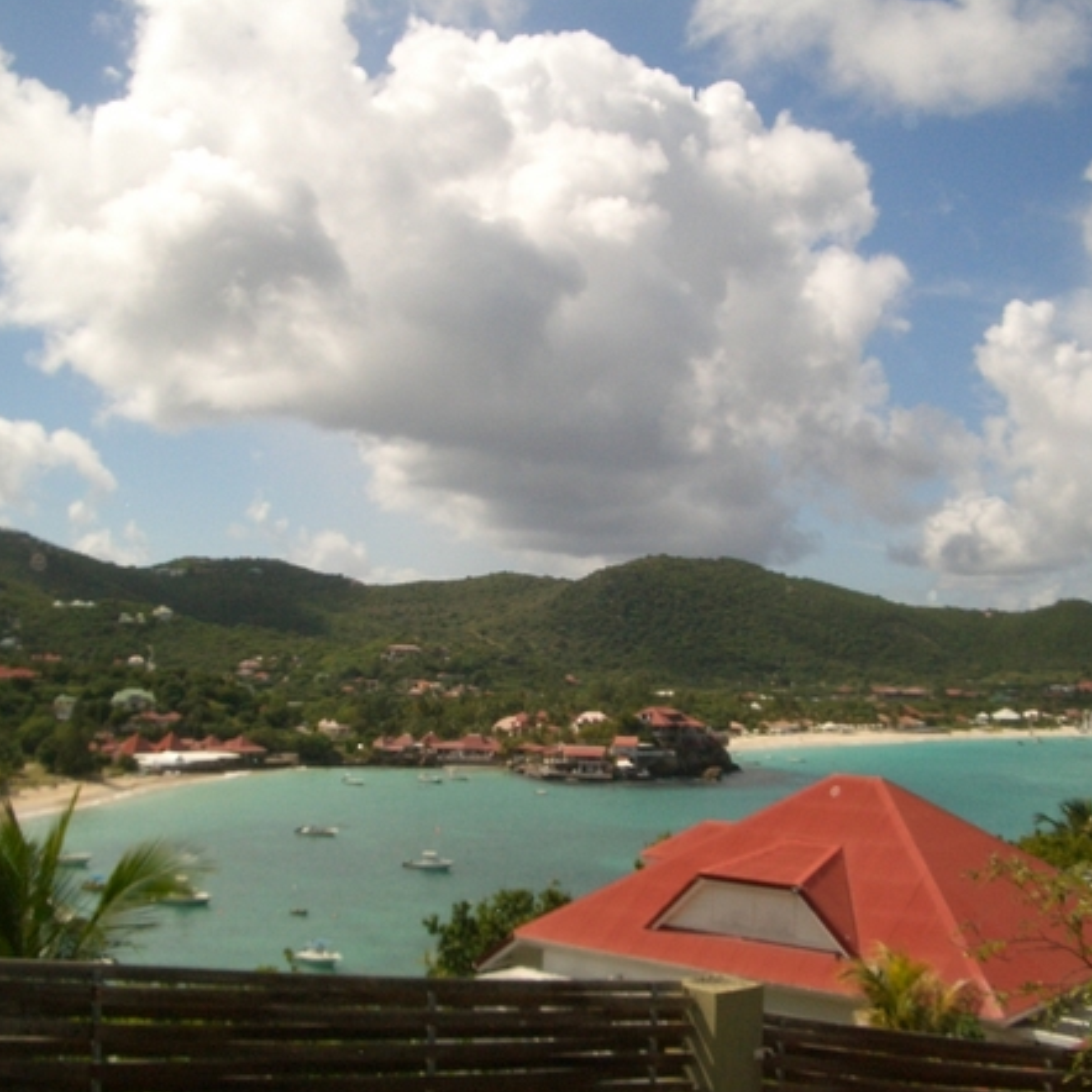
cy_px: 541
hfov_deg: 40.0
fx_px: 1499
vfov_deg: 40.0
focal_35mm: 42
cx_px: 504
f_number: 4.3
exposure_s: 1/2000
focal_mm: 5.8
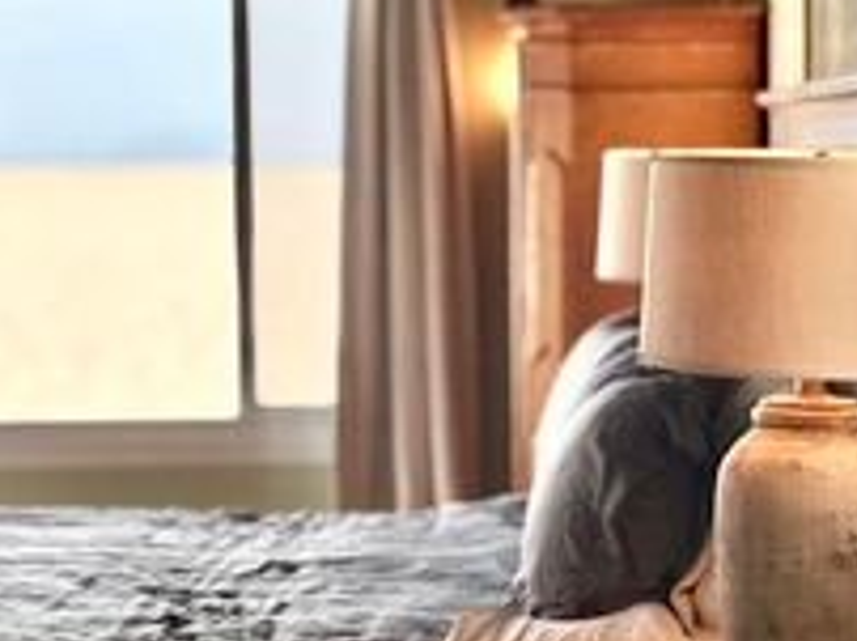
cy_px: 316
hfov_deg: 15.3
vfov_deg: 11.5
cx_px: 505
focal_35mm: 129
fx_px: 3190
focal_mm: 5.96
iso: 32
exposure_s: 1/961
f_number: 1.6
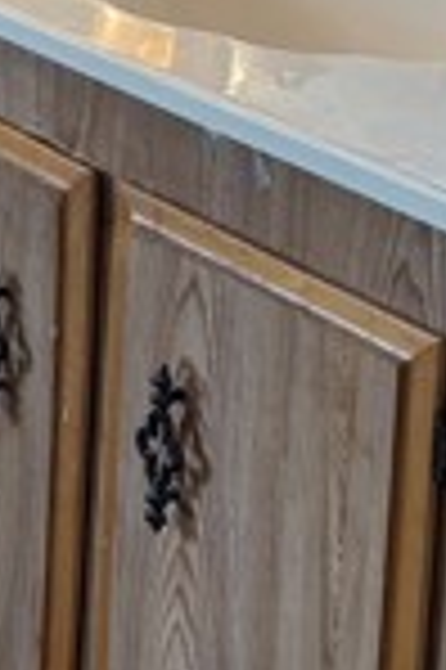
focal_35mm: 116
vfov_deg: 16.7
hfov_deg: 10.8
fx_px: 2161
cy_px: -184
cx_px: -432
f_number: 1.6
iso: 125
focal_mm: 5.96
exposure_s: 1/215
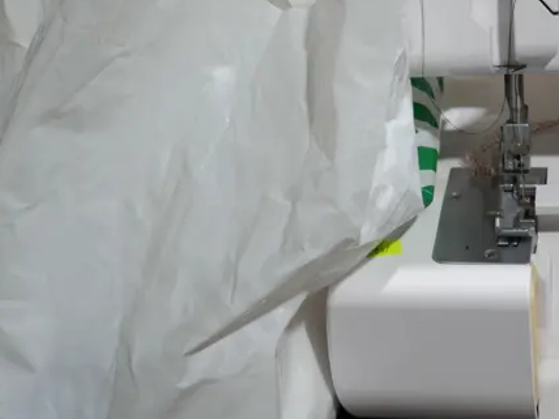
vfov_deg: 16.2
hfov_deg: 21.4
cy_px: 195
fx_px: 1470
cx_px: 400
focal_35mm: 91
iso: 200
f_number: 4.1
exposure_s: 1/80
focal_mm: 19
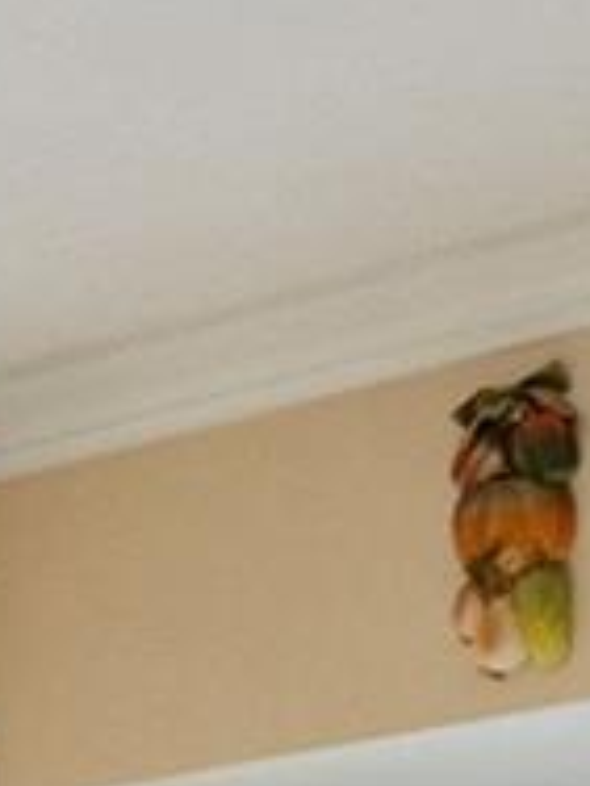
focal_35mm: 178
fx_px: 4045
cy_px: 1407
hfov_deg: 8.0
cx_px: -594
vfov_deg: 10.5
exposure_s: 1/10
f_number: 5.6
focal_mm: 17
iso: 2000
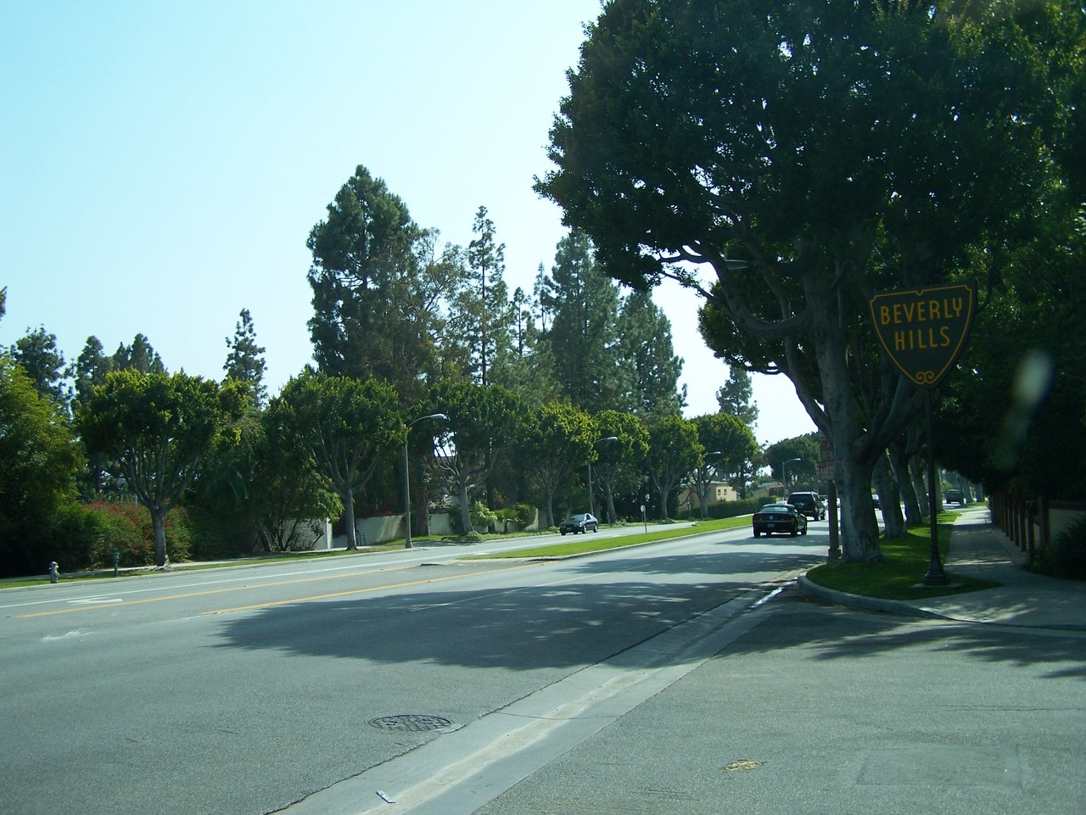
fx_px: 1193
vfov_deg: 37.7
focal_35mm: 38
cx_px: 543
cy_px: 408
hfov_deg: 49.0
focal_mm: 6.3
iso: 80
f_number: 2.8
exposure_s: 1/1000
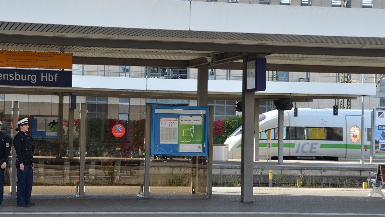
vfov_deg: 12.1
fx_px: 1021
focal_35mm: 100
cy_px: 124
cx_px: 172
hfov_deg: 21.3
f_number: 7.1
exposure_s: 1/200
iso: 200
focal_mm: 48
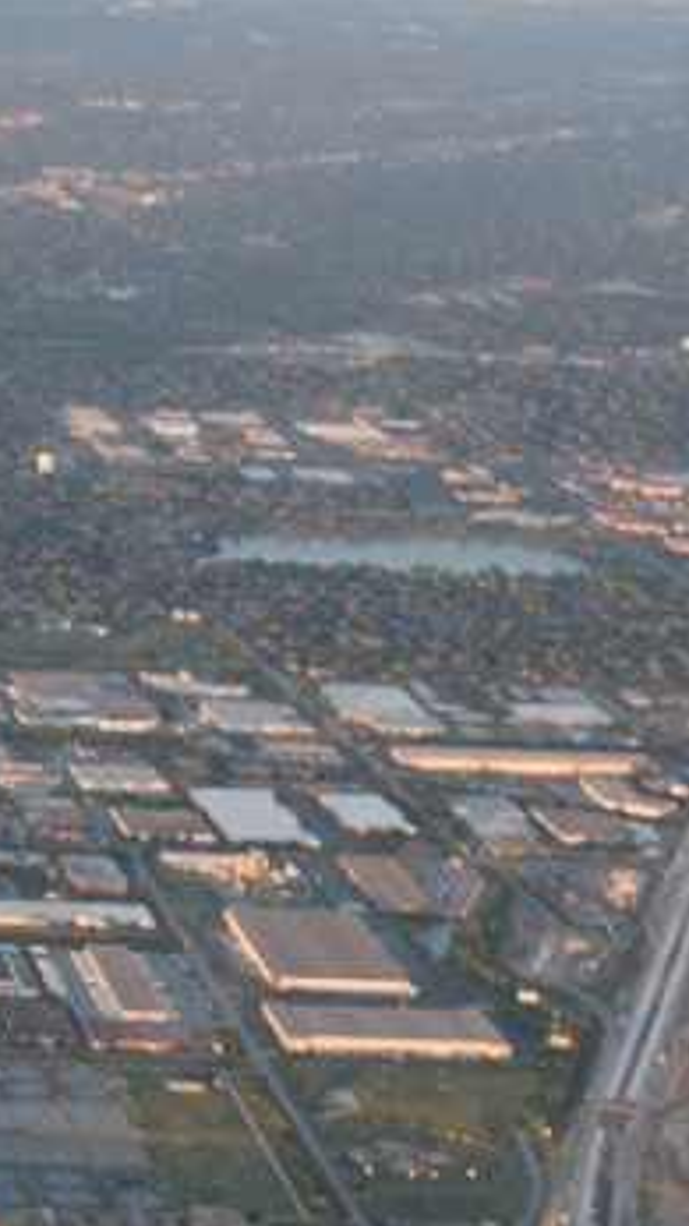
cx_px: -664
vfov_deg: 15.5
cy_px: 632
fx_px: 4518
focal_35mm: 139
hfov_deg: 8.3
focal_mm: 30
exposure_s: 1/125
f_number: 5.6
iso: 400
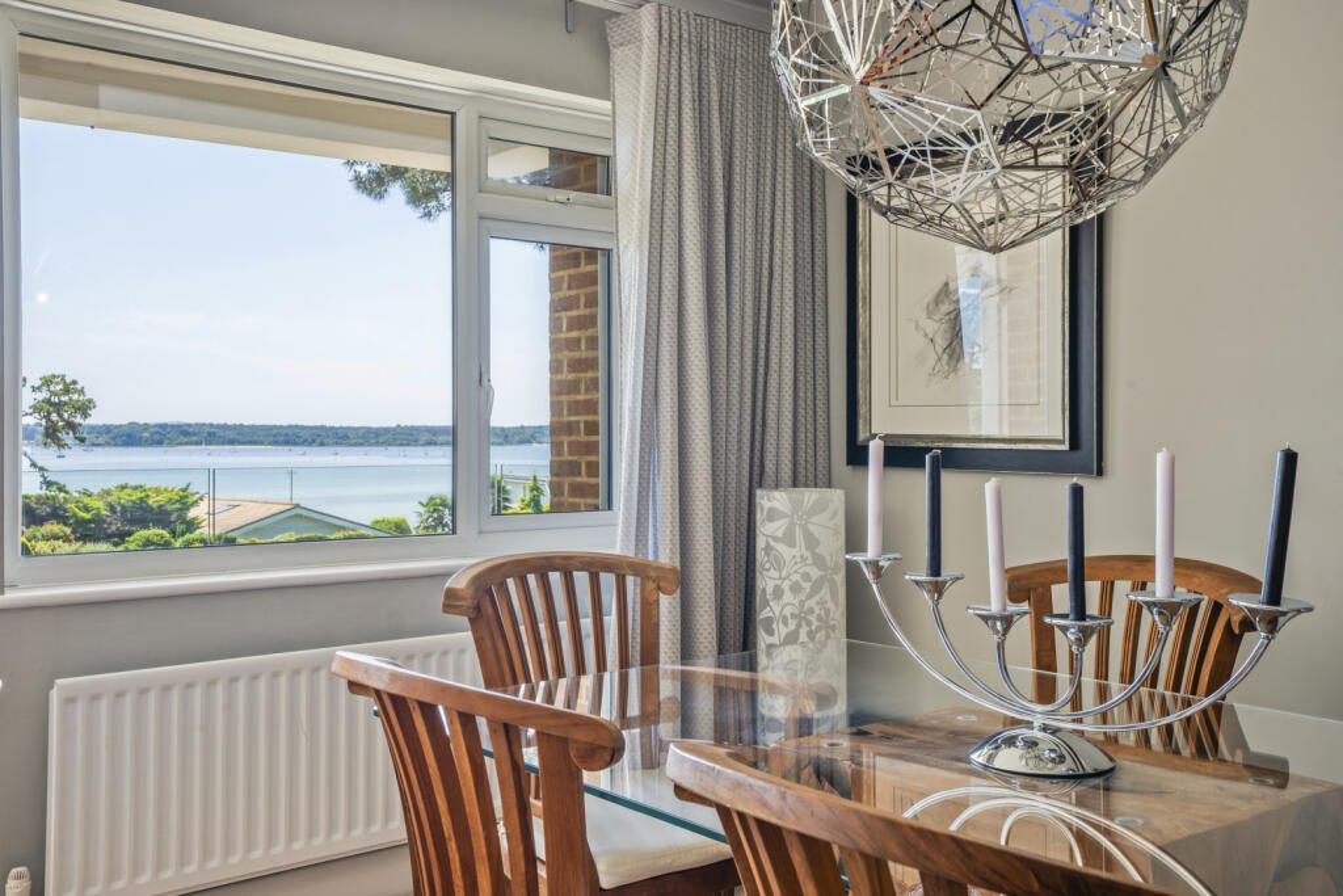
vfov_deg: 37.9
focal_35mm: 35
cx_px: 672
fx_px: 1306
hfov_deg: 54.4
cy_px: 448
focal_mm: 35
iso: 200
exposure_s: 1/4
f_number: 11
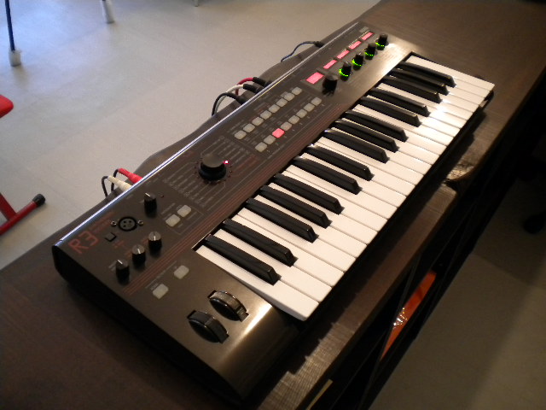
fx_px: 552
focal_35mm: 35
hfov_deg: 52.6
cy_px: 205
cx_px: 273
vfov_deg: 40.7
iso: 400
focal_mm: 6.3
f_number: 3.1
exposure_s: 1/22.7
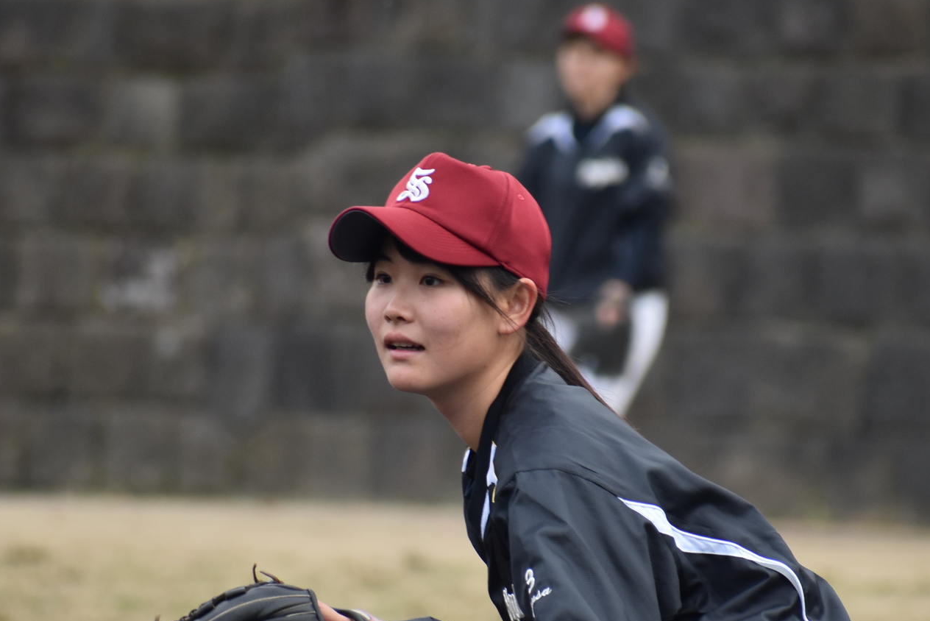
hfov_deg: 2.9
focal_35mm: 712
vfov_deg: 1.9
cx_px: 449
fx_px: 18401
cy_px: 423
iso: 500
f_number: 6.3
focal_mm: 300
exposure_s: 1/250
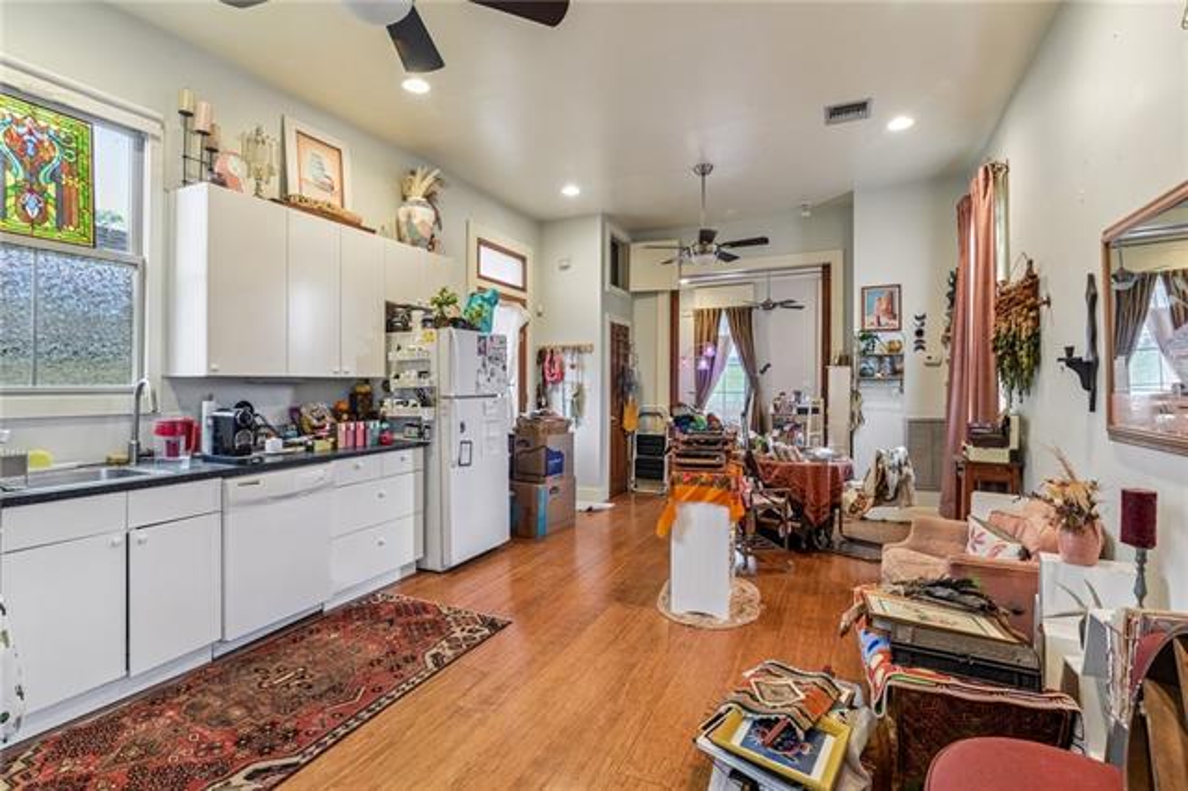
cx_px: 594
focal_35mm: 16
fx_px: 528
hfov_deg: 96.8
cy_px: 396
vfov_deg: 73.7
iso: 400
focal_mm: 16
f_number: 13
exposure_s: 1/2
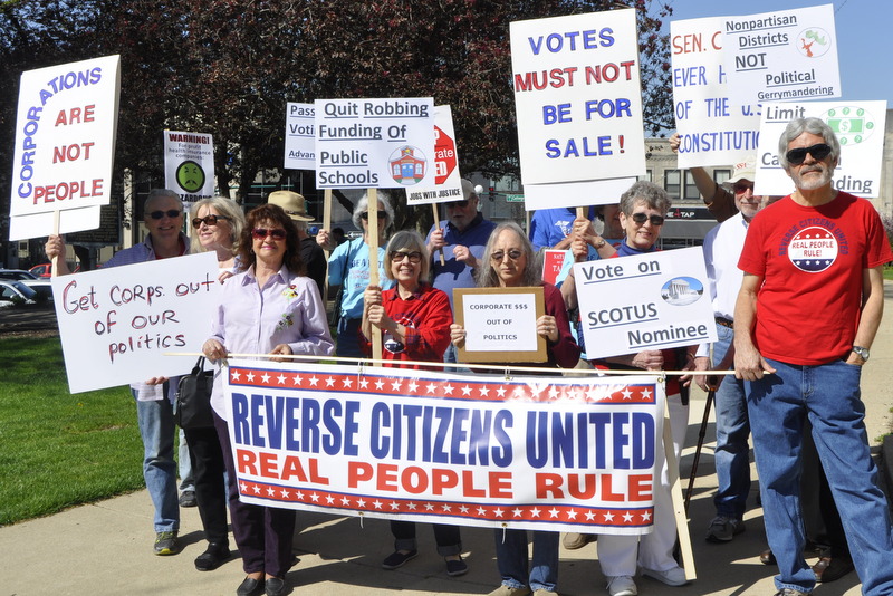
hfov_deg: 49.5
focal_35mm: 39
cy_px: 298
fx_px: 968
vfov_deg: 34.2
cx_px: 446
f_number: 10
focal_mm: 26
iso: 200
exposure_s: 1/400
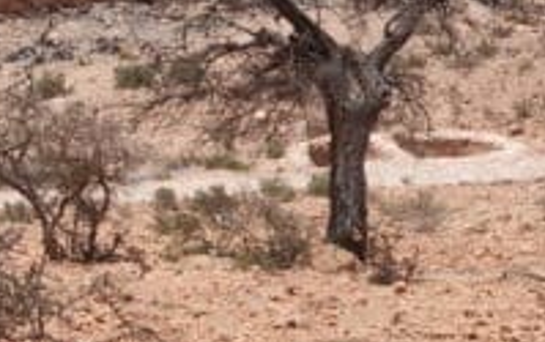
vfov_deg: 5.8
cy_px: -171
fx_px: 3347
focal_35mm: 225
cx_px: -320
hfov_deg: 9.0
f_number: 4
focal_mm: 16.29
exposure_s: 1/160
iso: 125
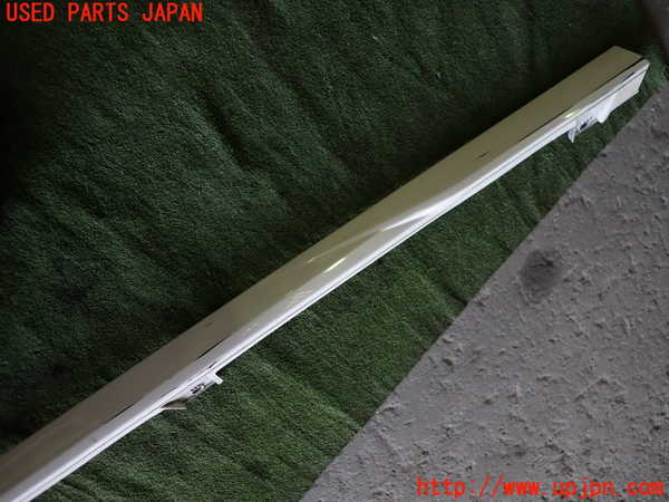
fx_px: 483
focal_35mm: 25
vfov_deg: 54.9
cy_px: 251
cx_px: 334
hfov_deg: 69.4
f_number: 2
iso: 100
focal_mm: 4.5
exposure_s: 1/60
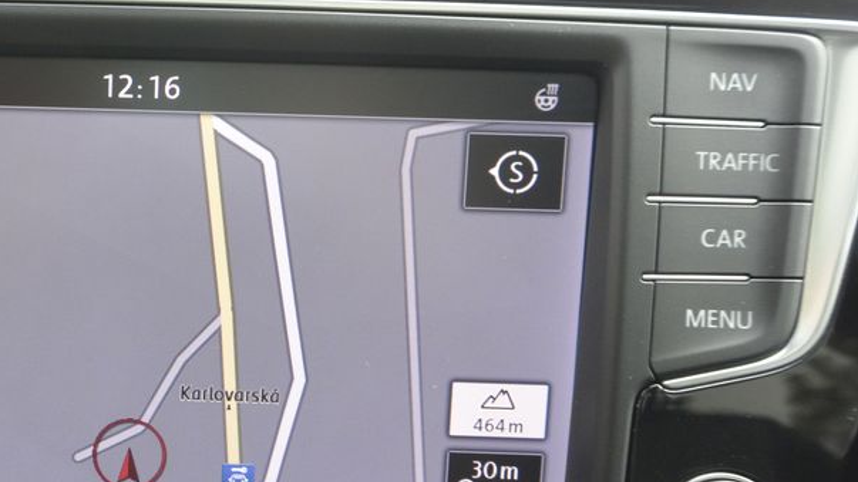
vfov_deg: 24.7
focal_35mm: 48
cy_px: 342
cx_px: 131
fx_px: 1092
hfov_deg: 40.5
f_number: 4
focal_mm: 10
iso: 400
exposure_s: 1/125
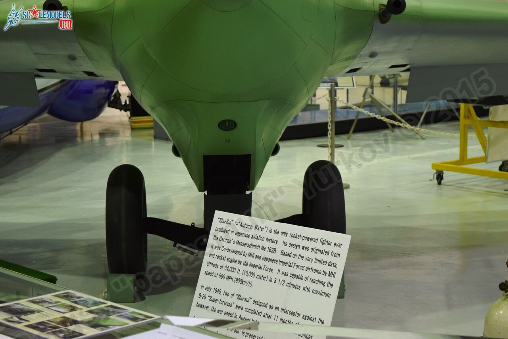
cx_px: 254
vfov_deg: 16.6
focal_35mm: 82
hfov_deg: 24.6
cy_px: 170
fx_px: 1165
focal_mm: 55
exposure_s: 1/60
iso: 1100
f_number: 5.6
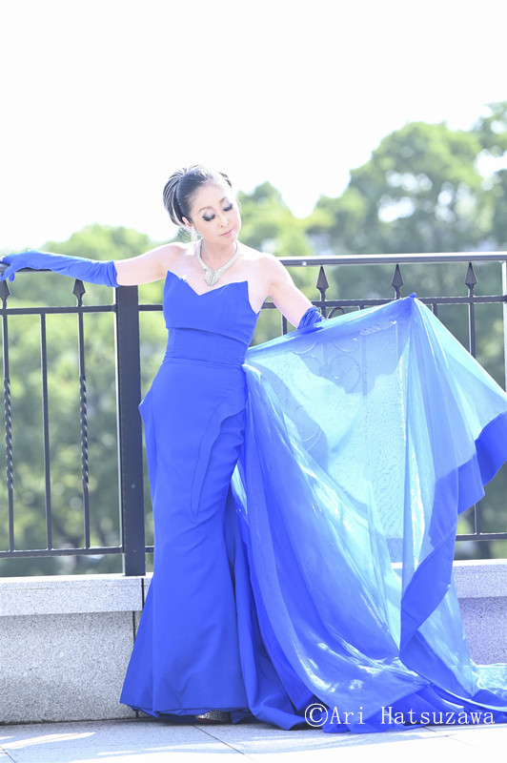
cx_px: 254
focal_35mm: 155
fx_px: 3280
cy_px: 382
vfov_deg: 13.3
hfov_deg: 8.8
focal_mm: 155
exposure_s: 1/500
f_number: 4
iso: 250
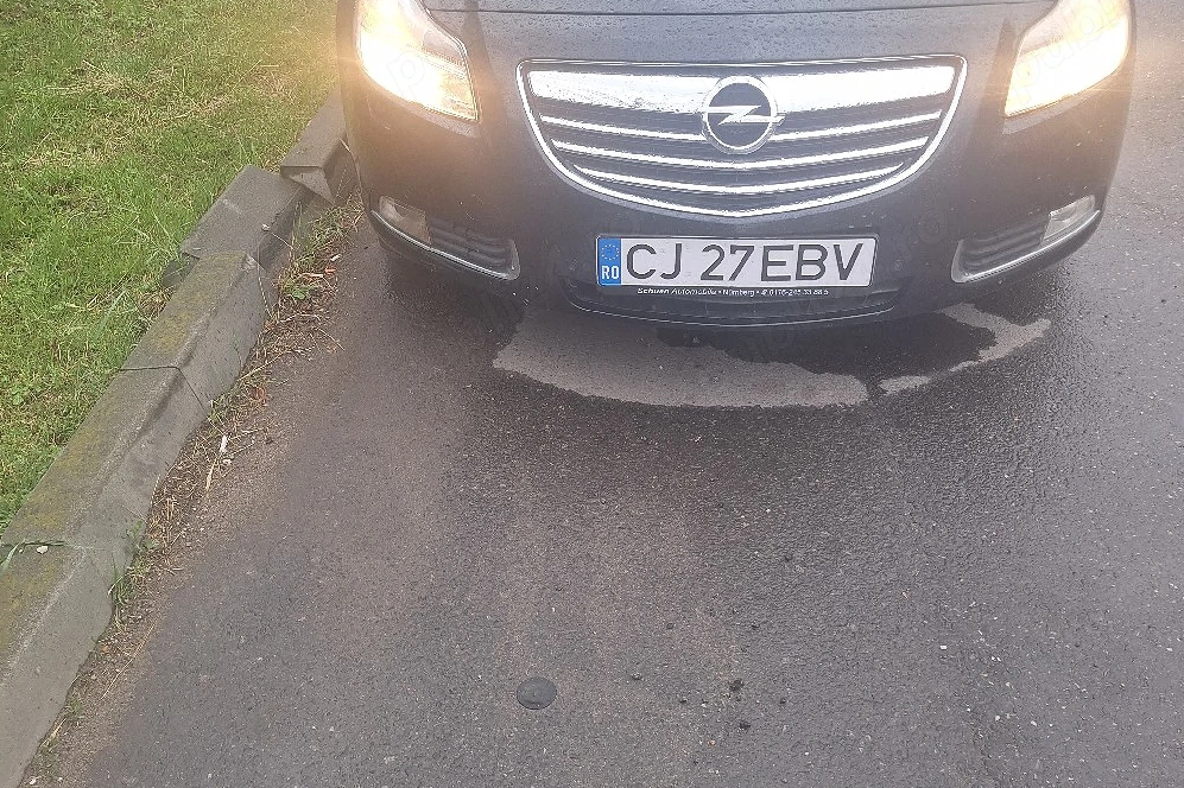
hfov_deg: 58.7
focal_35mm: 32
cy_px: 349
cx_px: 593
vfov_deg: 41.0
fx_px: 1052
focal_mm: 5.54
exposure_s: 1/100
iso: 80
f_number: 1.8
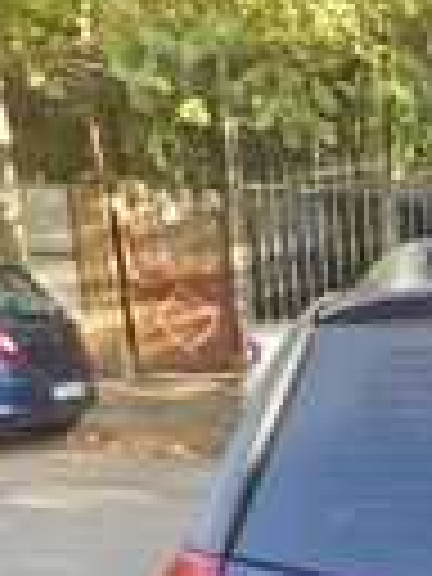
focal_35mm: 72
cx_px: 634
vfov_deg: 24.0
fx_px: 1198
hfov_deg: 18.3
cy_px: 729
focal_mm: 5.4
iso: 80
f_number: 1.8
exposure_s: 1/182
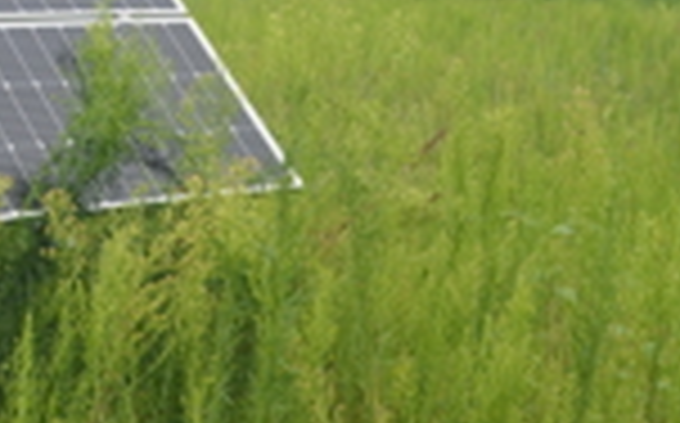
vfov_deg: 14.2
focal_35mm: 91
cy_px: 50
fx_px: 1685
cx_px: -243
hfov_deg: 20.5
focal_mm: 20
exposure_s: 1/250
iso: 180
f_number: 8
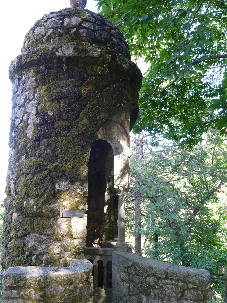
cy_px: 150
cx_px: 114
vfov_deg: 60.0
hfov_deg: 46.8
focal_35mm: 30
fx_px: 262
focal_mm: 4.8
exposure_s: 1/30
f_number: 2.8
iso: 100
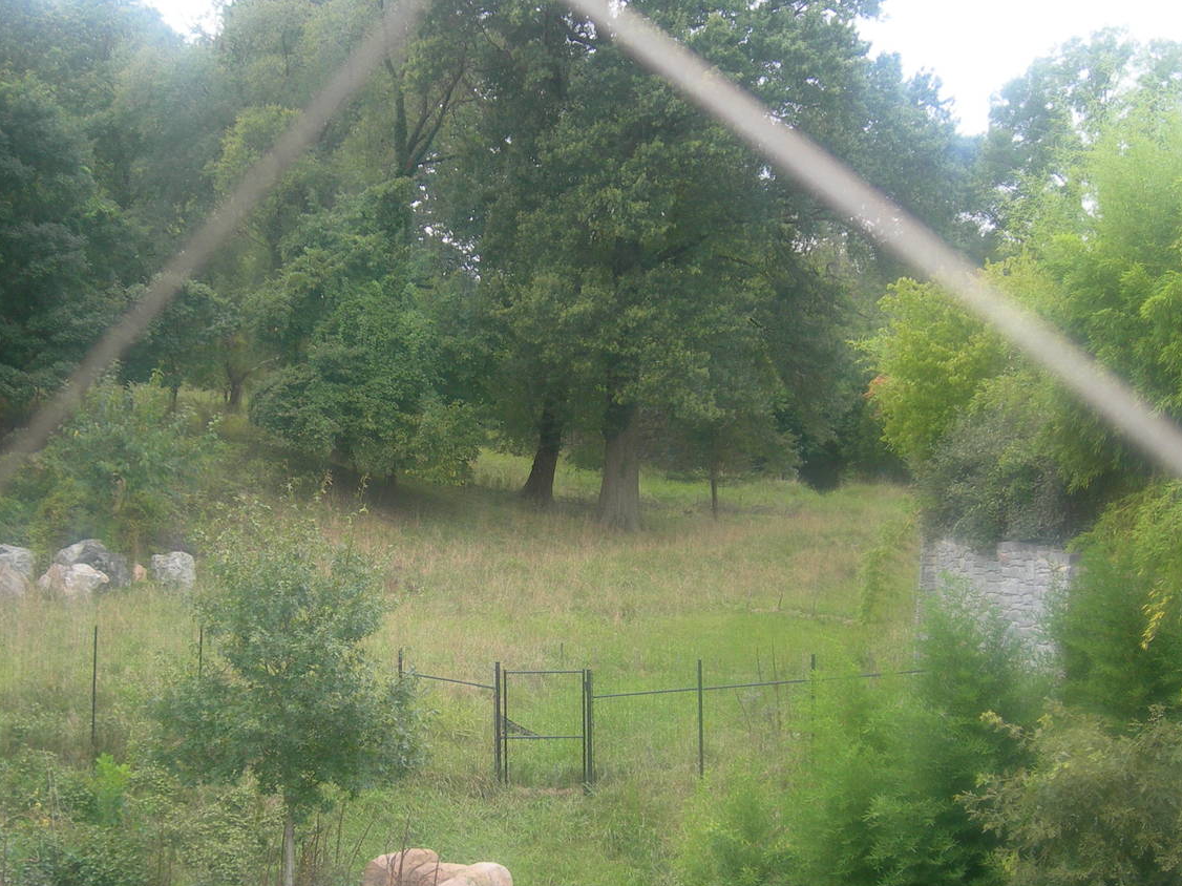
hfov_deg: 35.5
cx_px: 500
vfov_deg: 26.8
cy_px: 604
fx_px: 1843
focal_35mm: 54
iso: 50
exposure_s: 1/157
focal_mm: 7.8
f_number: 2.8
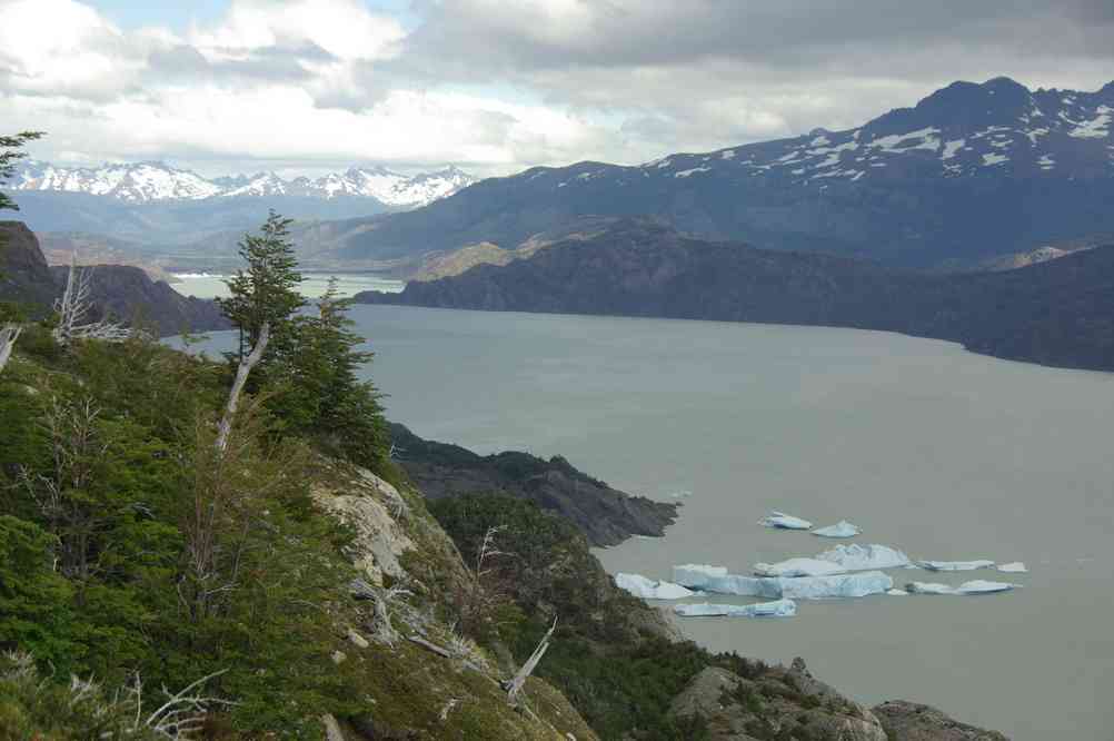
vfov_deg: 16.5
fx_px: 2550
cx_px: 557
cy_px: 370
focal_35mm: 82
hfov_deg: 24.6
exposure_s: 1/250
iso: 100
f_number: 8
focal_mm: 55
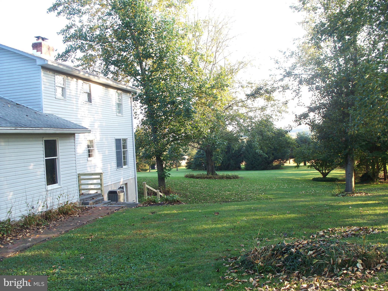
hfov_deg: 51.4
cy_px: 146
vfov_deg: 39.7
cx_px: 194
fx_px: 404
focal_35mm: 36
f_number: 2.8
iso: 80
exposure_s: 1/60
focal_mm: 7.54
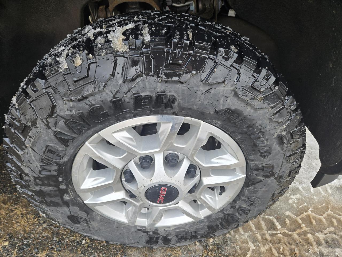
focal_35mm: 23
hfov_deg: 73.9
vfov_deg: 58.9
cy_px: 128
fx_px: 227
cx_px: 171
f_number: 1.8
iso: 50
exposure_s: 1/180
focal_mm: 5.4
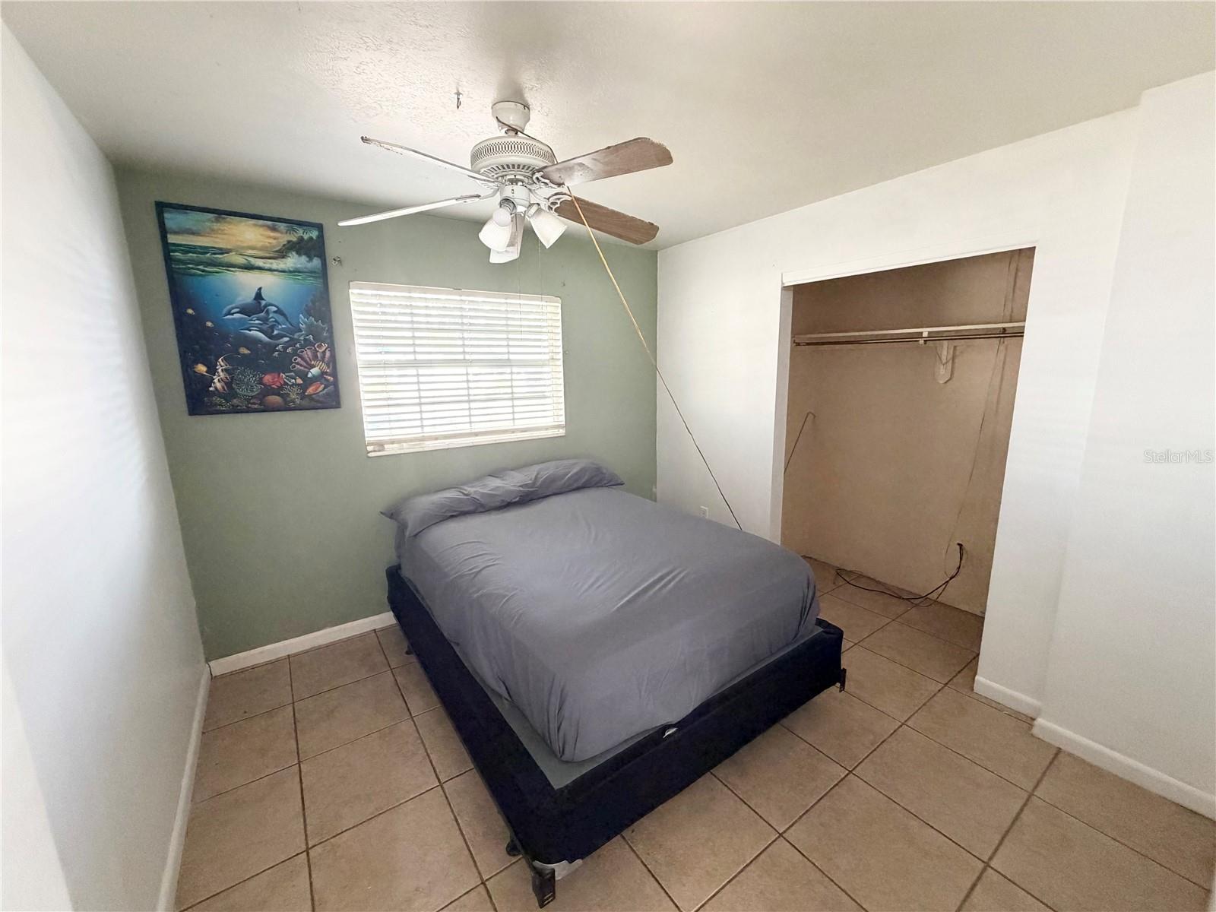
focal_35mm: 14
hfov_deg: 102.1
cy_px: 456
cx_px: 608
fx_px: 492
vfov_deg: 85.7
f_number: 2.2
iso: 400
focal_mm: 2.22
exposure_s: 1/60
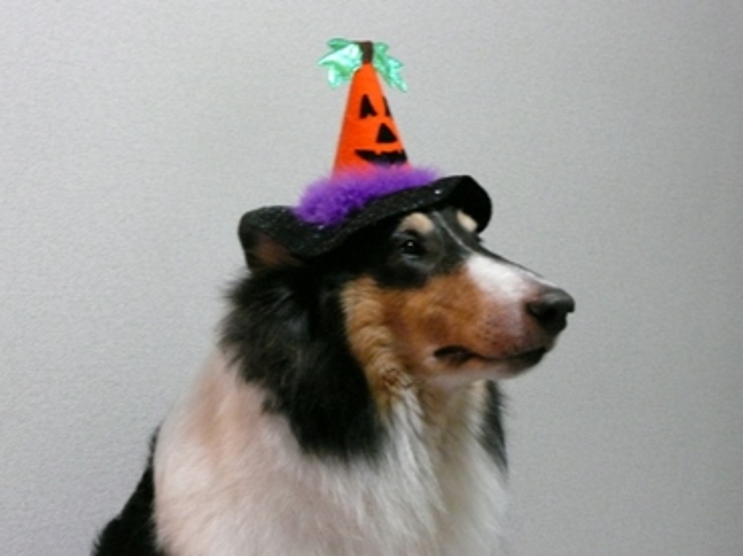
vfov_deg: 25.2
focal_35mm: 58
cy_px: 278
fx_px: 1244
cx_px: 372
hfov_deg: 33.3
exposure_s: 1/10
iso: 800
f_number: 4.4
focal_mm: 9.5
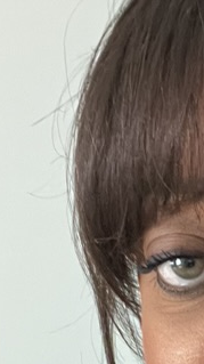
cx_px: 334
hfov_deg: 10.9
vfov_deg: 20.1
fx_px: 1012
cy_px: 301
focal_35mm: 105
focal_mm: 2.71
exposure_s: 1/20
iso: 640
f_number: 2.2
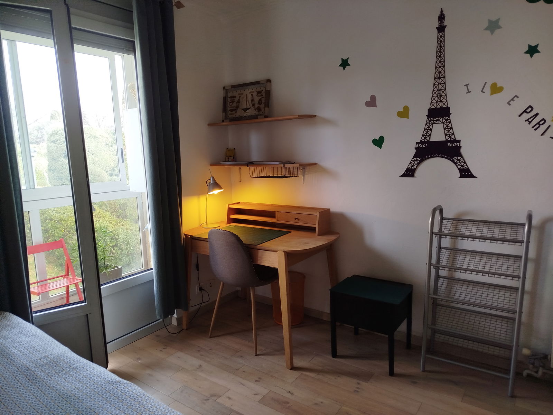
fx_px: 383
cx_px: 276
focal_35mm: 24
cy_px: 208
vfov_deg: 56.8
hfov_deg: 71.6
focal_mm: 5.31
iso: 64
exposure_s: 1/50
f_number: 1.7
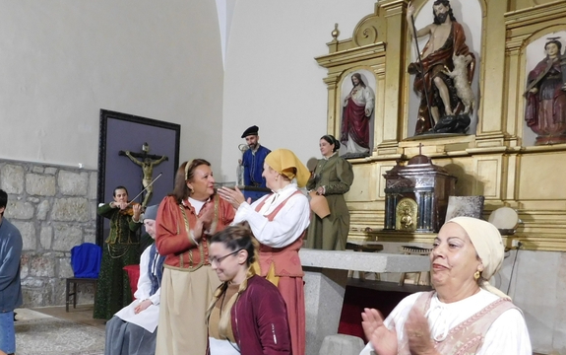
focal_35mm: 36
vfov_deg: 34.8
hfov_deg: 53.3
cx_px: 208
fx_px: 556
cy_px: 253
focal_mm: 4
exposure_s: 1/30
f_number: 3
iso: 280
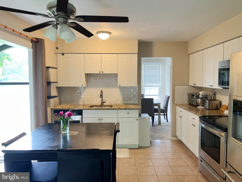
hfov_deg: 67.3
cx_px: 121
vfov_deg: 53.1
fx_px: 182
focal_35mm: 26
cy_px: 91
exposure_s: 1/60
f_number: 1.5
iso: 80
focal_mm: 5.7
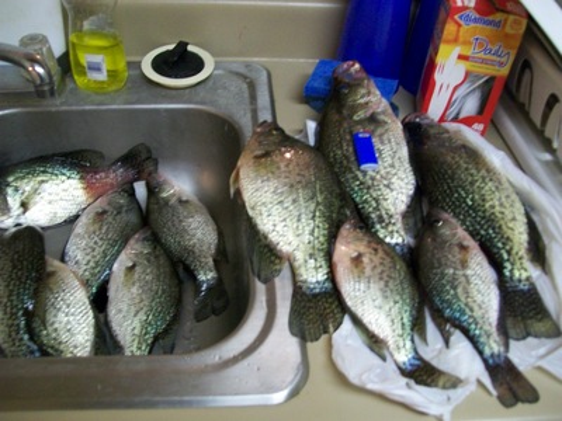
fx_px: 584
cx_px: 281
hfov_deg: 51.4
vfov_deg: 39.7
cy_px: 210
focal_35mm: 36
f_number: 2.7
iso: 160
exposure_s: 1/13
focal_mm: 6
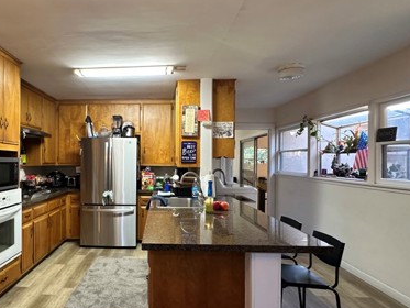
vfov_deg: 56.8
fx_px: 284
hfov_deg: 69.8
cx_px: 142
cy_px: 163
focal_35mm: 24
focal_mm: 2.22
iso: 160
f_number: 2.2
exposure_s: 1/60
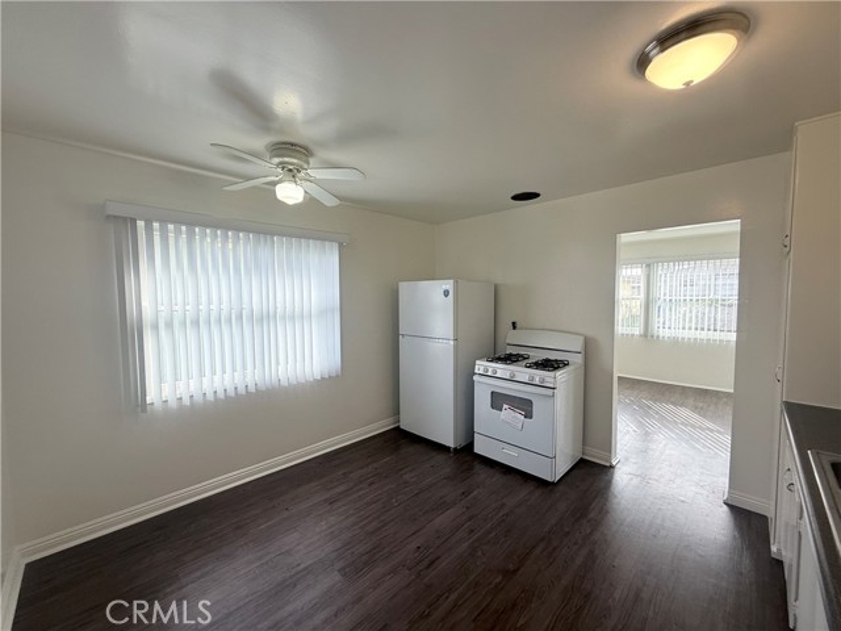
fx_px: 340
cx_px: 420
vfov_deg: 85.7
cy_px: 316
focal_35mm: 14
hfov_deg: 102.1
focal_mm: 2.22
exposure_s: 1/120
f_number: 2.2
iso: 50
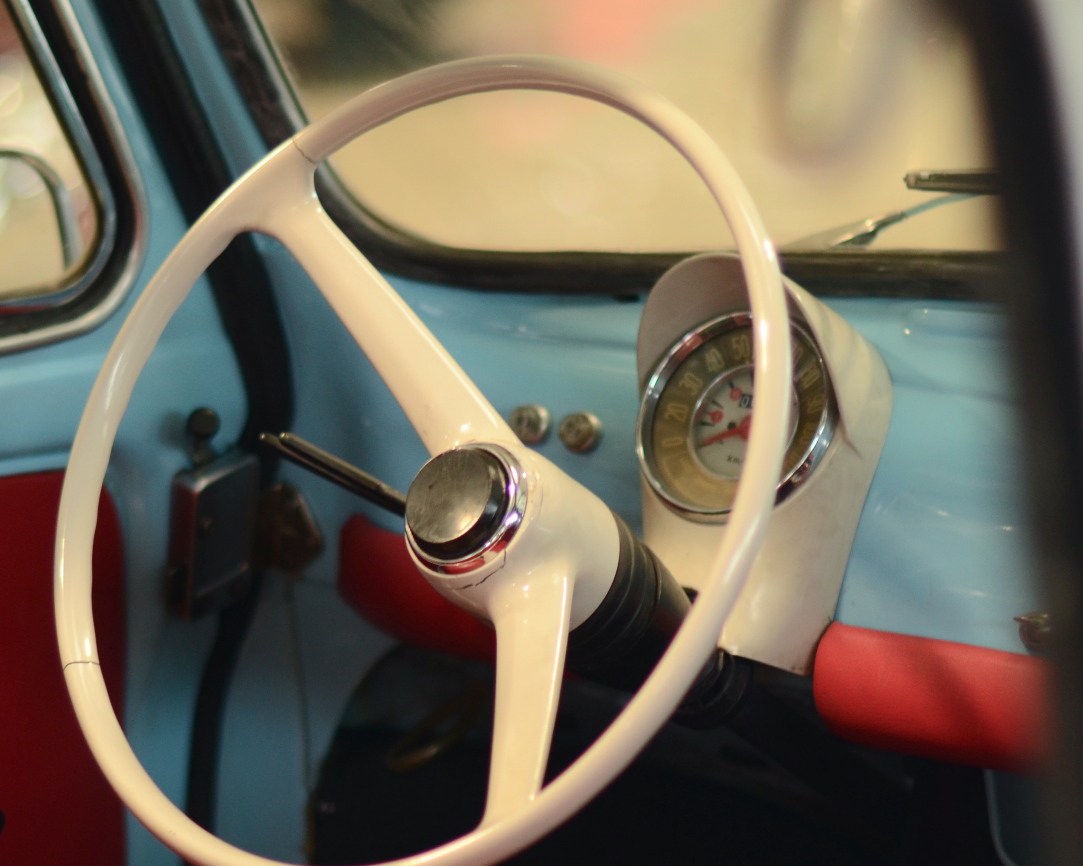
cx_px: 431
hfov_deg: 13.9
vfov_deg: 11.1
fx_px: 4455
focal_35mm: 139
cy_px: 620
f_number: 1.8
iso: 320
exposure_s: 1/50
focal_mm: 50
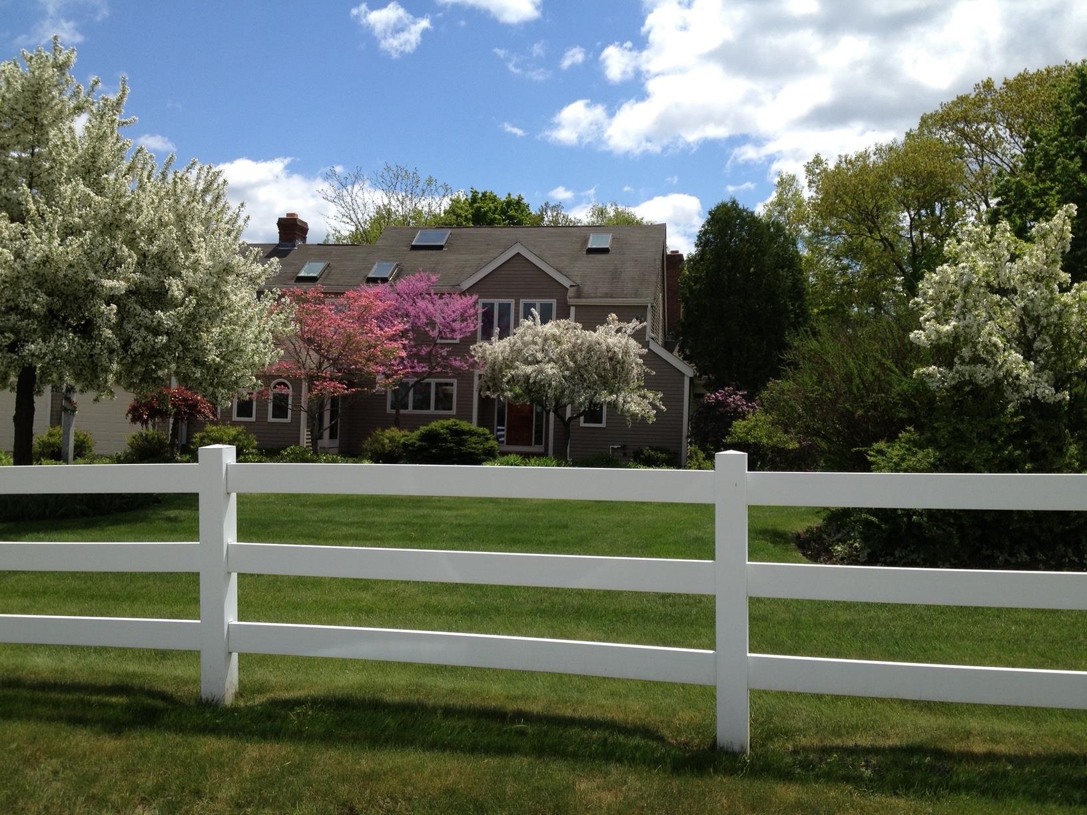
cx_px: 544
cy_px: 408
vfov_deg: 40.7
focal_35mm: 35
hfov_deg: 52.6
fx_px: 1099
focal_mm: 4.28
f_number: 2.4
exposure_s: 1/2208
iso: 50
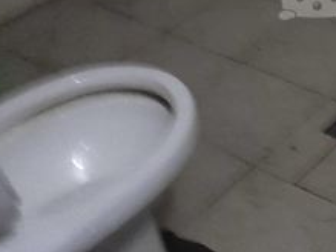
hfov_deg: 21.7
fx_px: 815
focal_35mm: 84
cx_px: 393
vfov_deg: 17.0
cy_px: -22
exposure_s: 1/10
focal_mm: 5.52
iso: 6400
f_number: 1.9
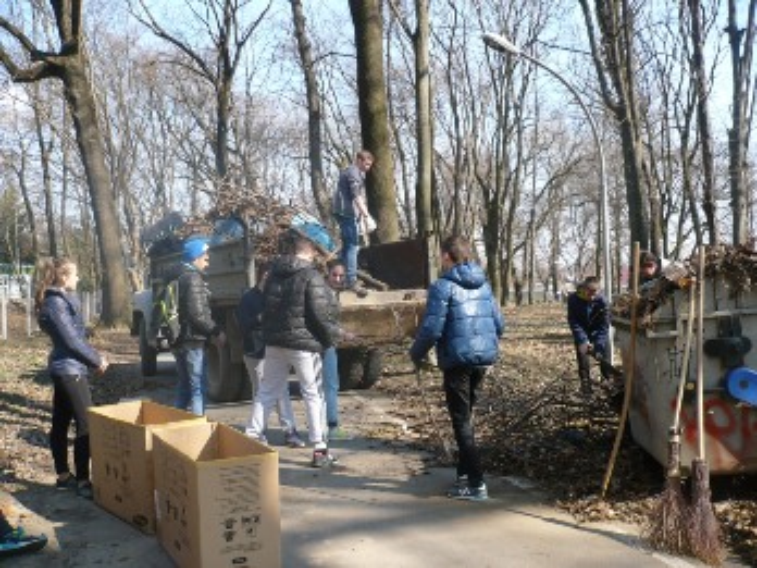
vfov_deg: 40.7
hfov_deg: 52.6
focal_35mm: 35
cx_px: 378
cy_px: 284
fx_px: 765
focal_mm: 5.8
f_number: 2.8
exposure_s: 1/250
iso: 100
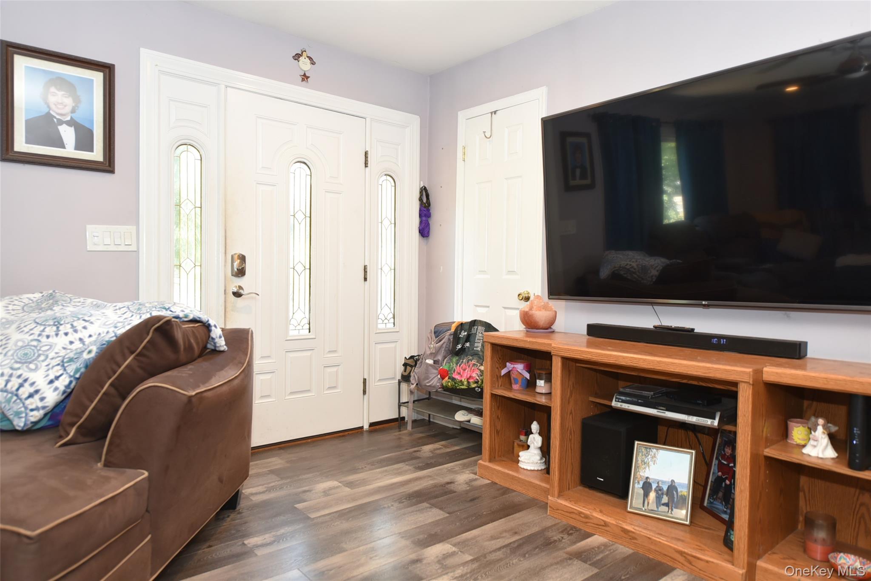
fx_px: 581
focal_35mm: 24
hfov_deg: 73.7
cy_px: 290
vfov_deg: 53.1
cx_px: 436
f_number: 3.3
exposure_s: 1/60
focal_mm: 24
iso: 800
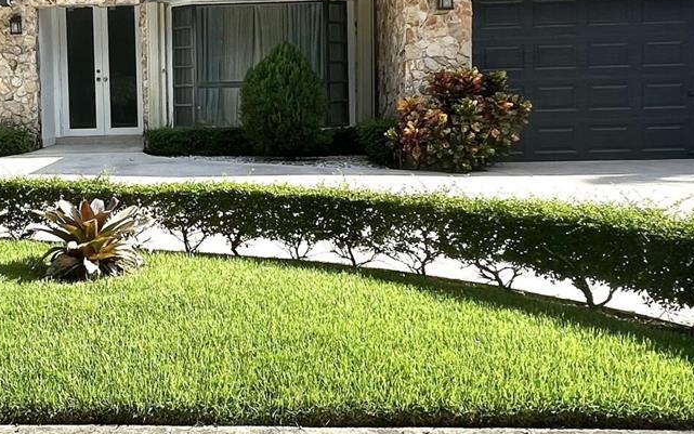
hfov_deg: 43.6
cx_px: 160
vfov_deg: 29.0
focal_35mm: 44
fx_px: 832
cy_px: 131
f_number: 1.8
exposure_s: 1/1085
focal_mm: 1.57
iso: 32
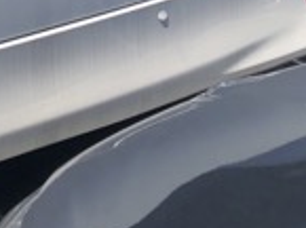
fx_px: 1093
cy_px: -184
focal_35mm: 124
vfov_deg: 11.1
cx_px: -165
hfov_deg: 14.7
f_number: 1.8
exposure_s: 1/1845
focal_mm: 3.99
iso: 20
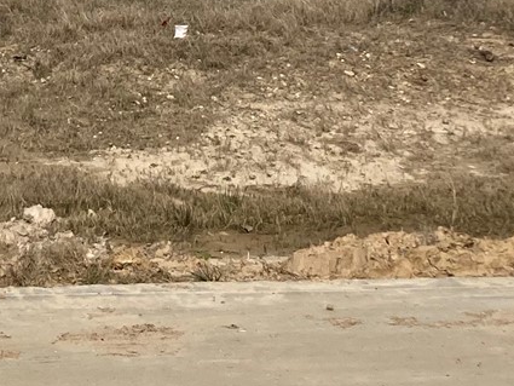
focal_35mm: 135
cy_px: -94
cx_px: 0
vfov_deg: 10.8
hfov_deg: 14.4
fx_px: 2005
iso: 20
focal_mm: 3.99
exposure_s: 1/3436
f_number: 1.8
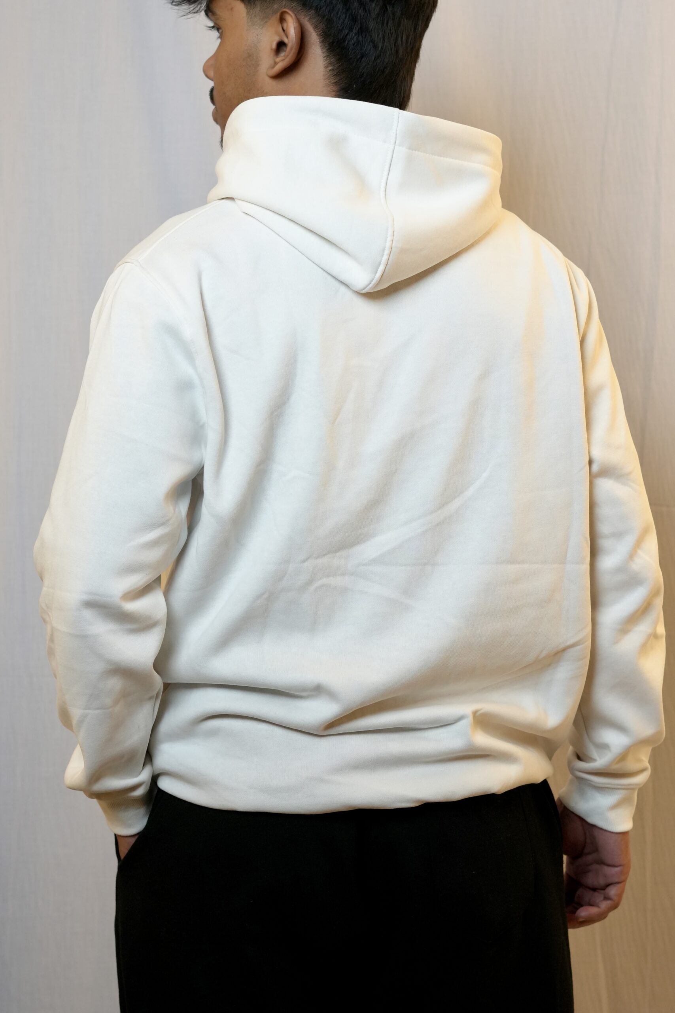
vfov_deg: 27.0
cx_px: 338
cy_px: 506
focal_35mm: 75
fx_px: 2109
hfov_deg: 18.2
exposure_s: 1/160
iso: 1600
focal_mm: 50
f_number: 4
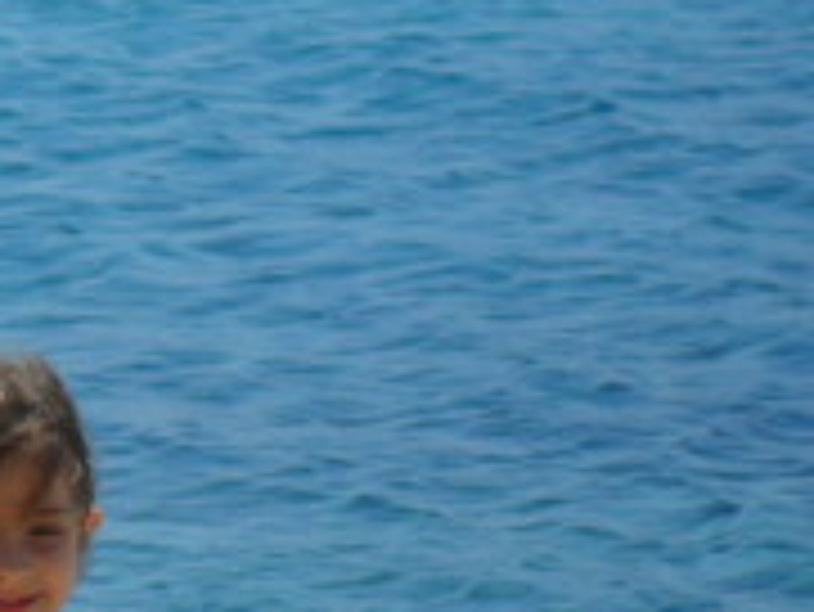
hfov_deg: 4.2
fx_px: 11224
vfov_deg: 3.1
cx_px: 94
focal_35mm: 477
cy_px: 968
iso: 100
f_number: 5.9
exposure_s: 1/750
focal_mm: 24.5
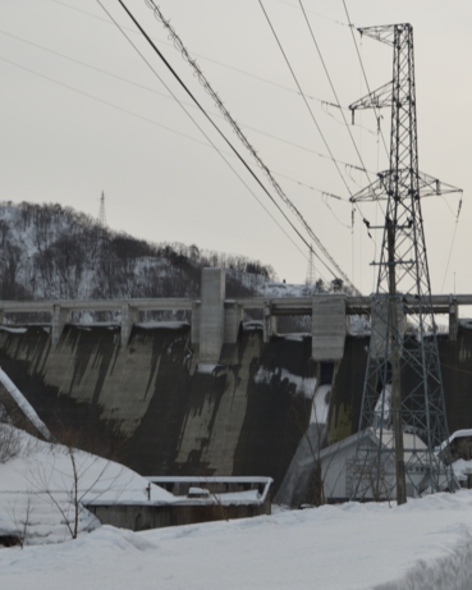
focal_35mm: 71
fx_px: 1236
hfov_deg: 21.4
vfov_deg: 26.8
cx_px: 377
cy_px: 338
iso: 100
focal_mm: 29
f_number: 9
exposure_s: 1/320
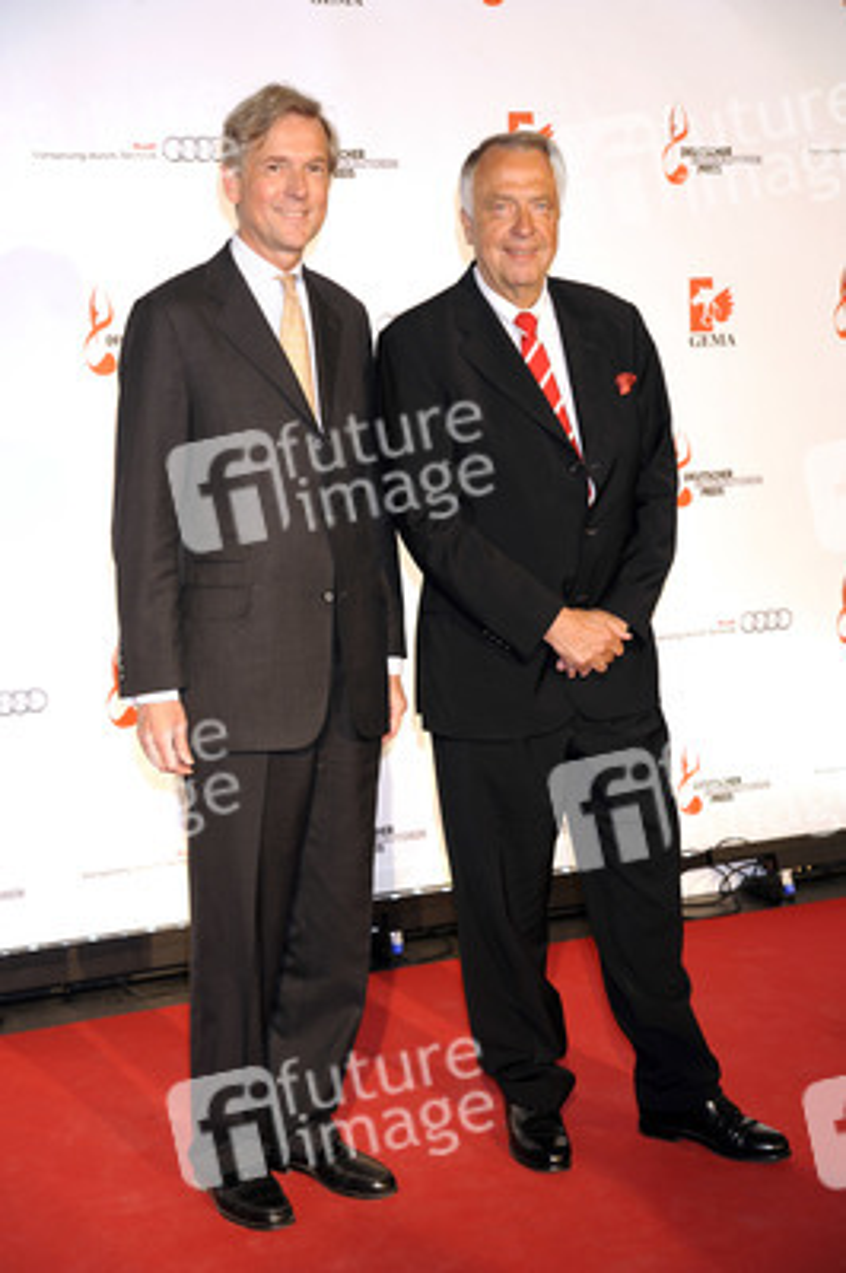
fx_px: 2119
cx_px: 423
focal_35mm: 60
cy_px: 636
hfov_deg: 22.6
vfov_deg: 33.4
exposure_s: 1/80
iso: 640
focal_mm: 60
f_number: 5.6
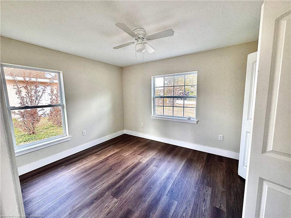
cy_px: 109
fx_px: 118
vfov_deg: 85.7
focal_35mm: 14
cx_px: 146
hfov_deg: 102.1
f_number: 2.2
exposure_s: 1/120
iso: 125
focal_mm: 2.22
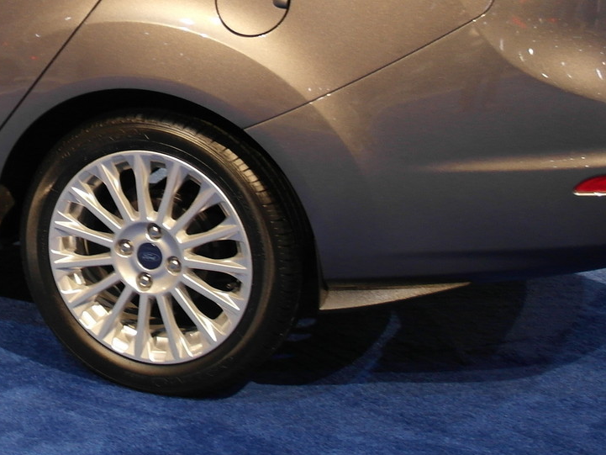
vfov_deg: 14.4
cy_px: -66
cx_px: -77
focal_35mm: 100
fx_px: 1751
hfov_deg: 18.8
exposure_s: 1/50
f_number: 3.5
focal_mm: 20
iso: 400
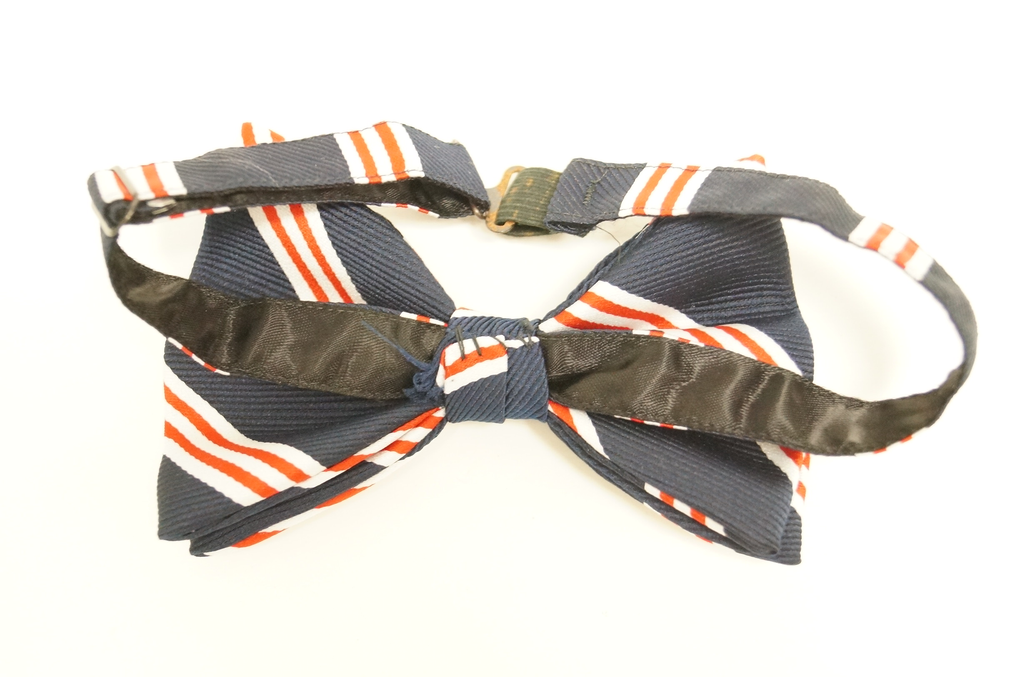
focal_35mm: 45
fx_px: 1273
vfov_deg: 29.8
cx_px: 510
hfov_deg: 43.7
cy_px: 338
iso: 3200
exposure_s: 1/50
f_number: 4.5
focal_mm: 30
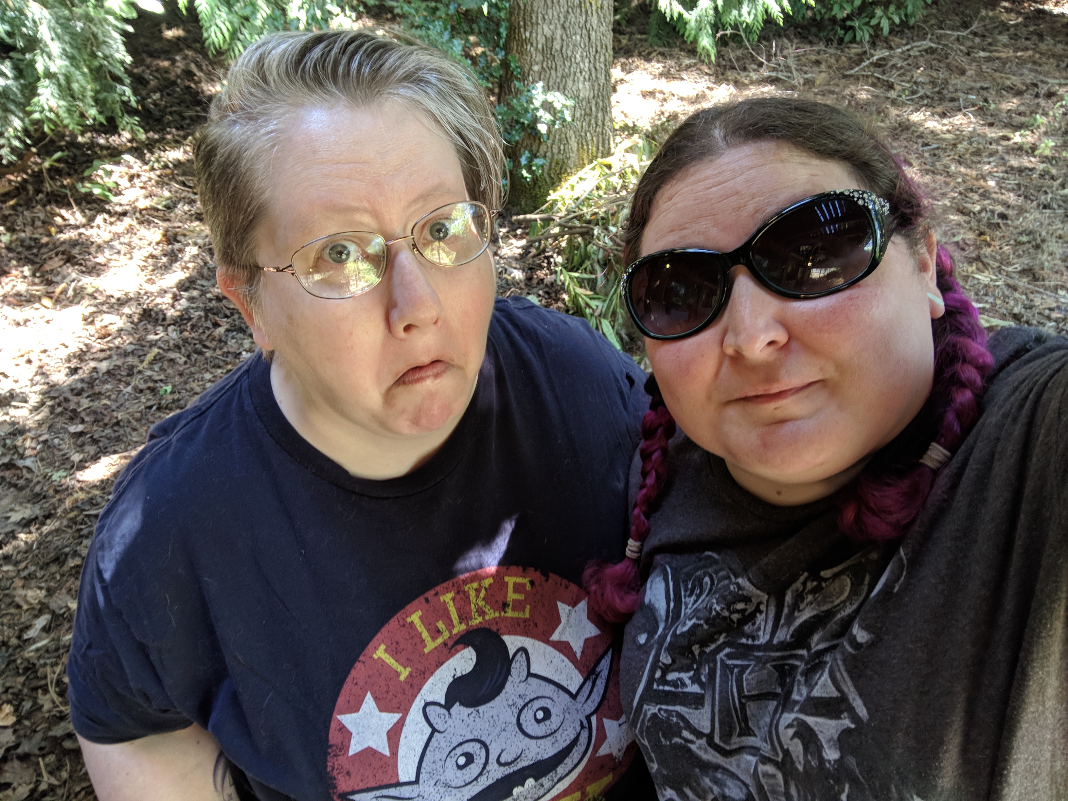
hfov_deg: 69.4
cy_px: 400
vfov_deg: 54.9
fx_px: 771
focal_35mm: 25
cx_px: 534
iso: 122
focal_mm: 3.38
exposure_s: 1/30
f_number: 2.4
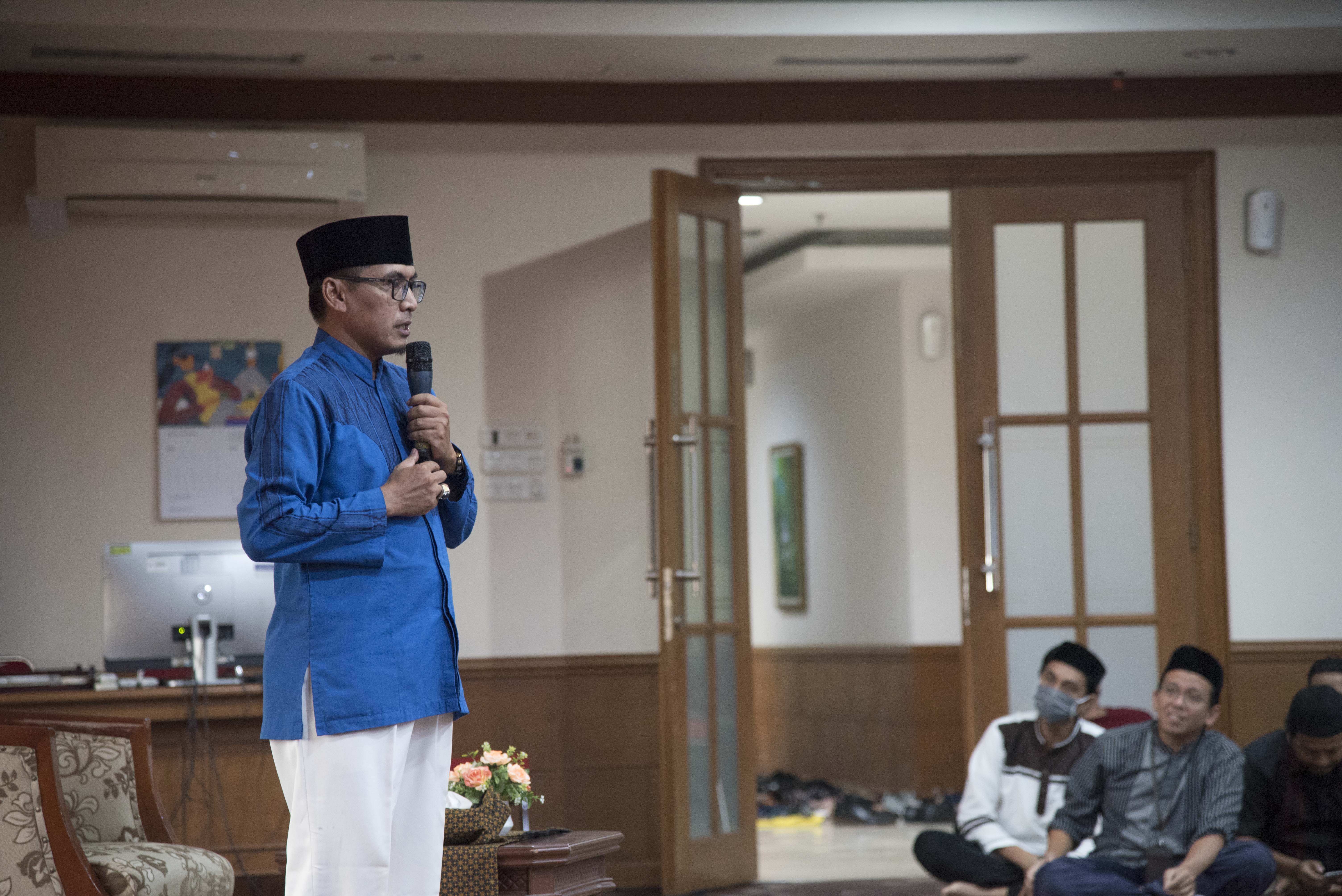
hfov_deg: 17.1
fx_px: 4475
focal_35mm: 120
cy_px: 448
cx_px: 671
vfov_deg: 11.4
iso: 2500
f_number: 4
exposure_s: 1/80
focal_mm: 120
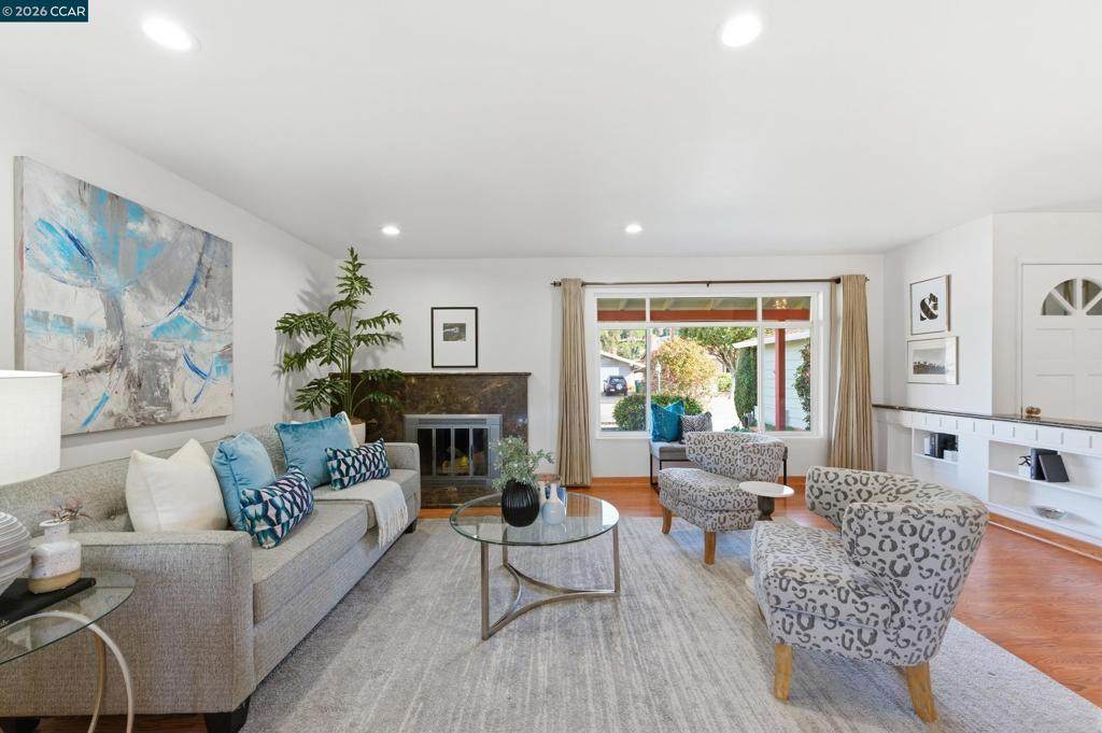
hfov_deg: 104.3
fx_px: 428
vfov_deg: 81.1
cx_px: 551
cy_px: 366
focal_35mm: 14
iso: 640
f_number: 9
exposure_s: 1/160
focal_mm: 14
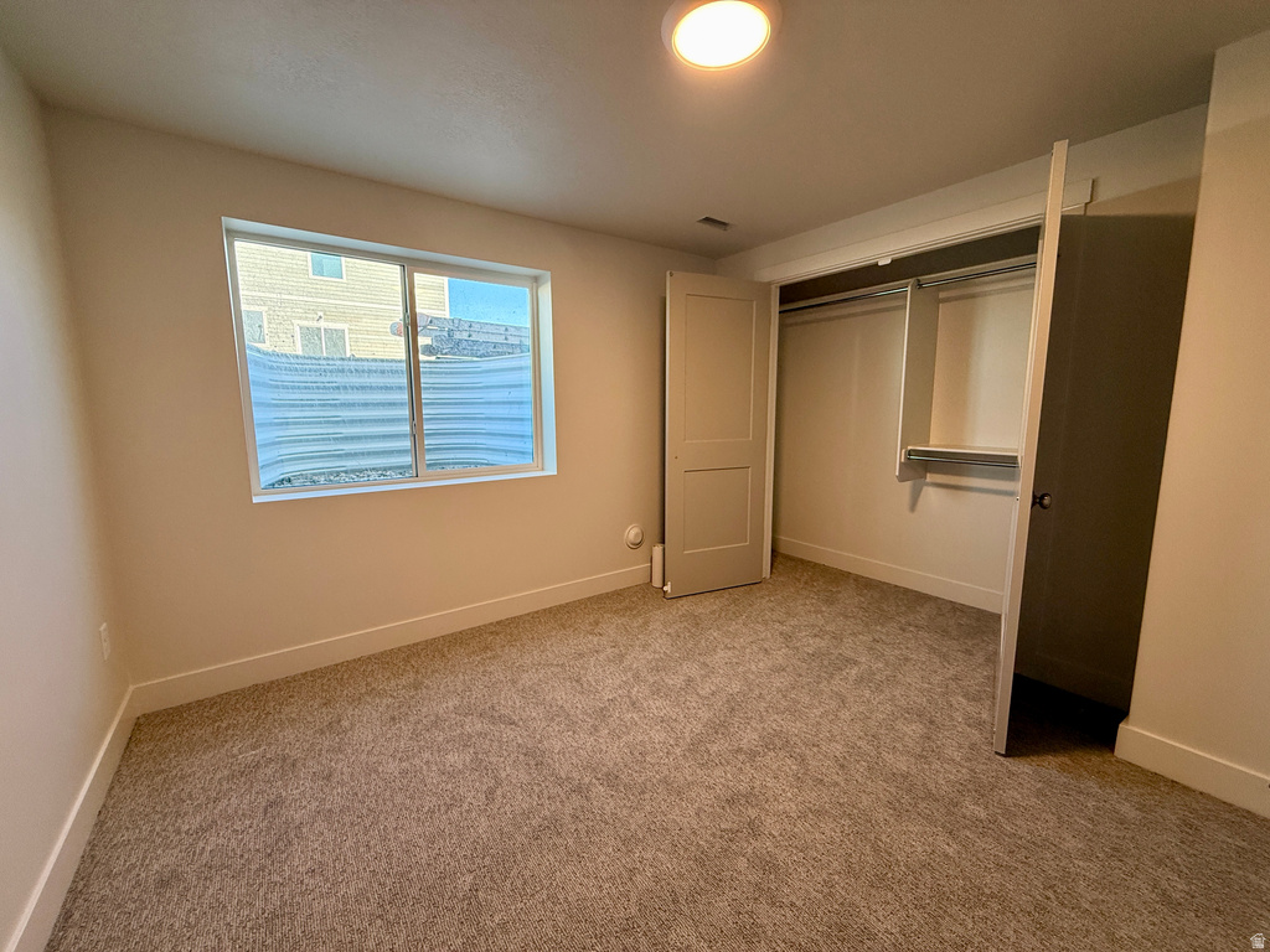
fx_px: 514
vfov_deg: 85.7
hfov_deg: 102.1
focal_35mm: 14
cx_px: 635
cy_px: 476
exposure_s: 1/120
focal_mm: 2.22
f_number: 2.2
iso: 160
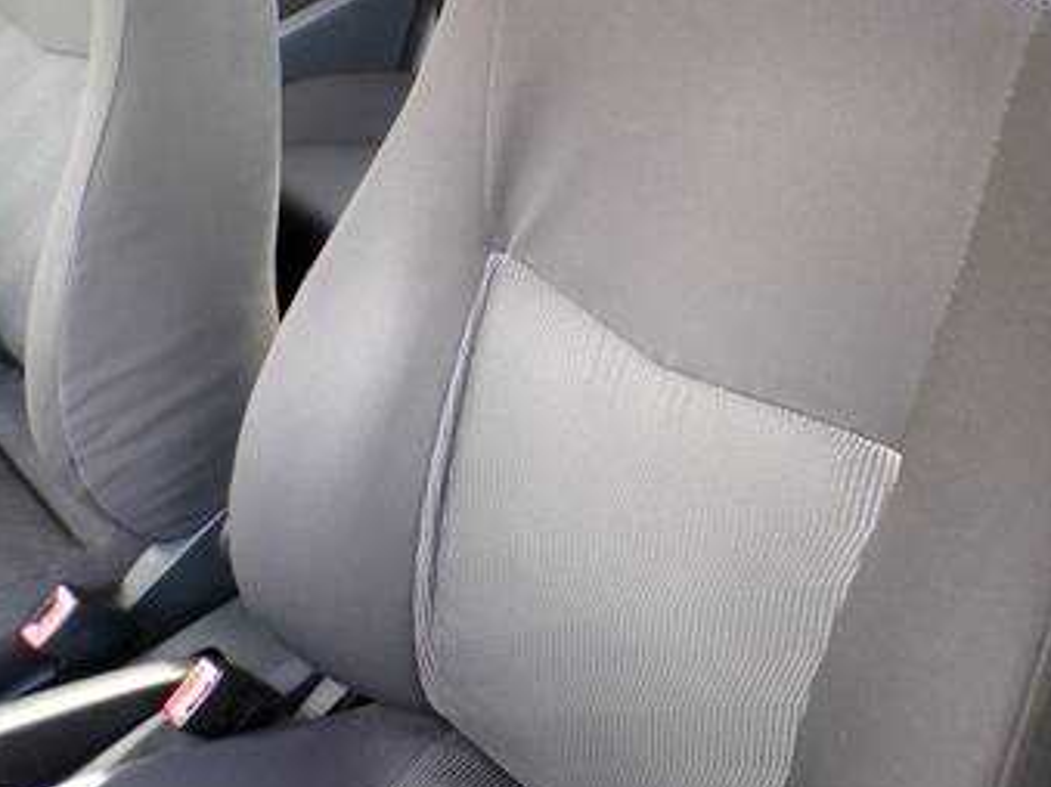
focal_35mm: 34
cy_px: 347
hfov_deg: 53.1
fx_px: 1032
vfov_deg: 41.7
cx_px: 682
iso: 200
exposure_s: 1/25
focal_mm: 4.3
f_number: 3
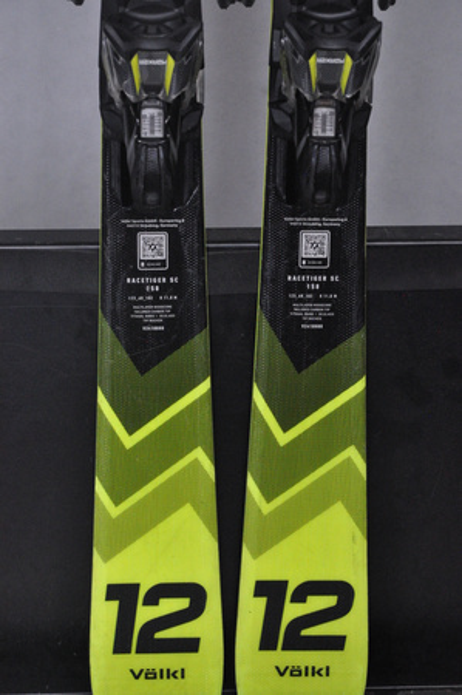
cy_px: 348
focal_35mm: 120
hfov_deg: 11.4
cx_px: 231
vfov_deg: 17.1
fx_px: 2315
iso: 3200
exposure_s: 1/125
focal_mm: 80
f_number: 8
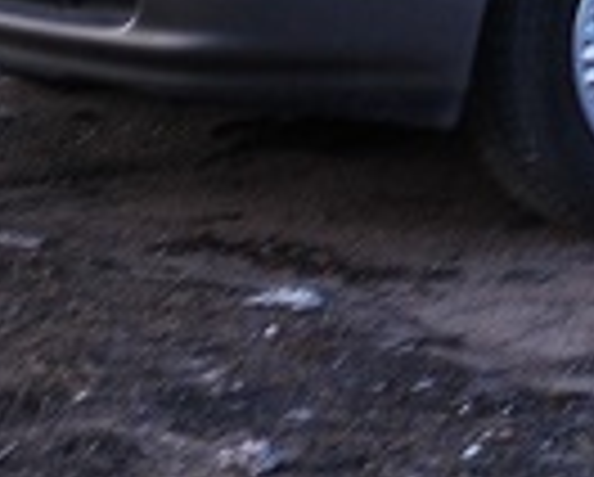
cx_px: 981
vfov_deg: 4.7
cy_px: -392
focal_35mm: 328
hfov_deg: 5.8
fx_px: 5775
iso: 400
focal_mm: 48
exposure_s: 1/2.5
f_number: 5.6
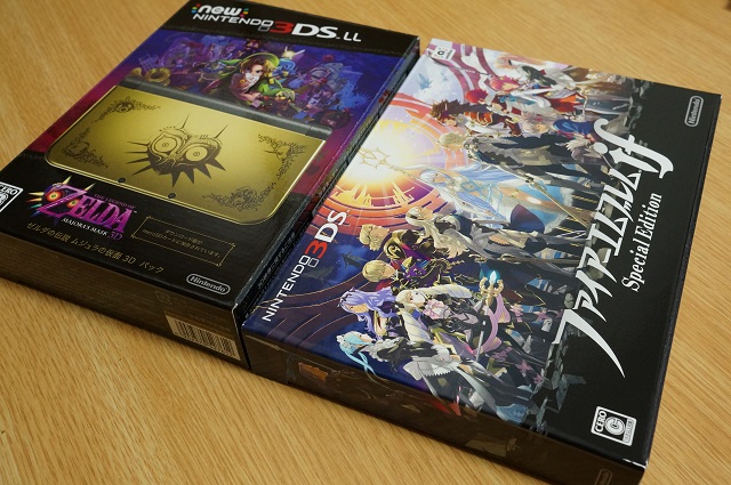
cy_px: 242
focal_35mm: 36
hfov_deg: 53.2
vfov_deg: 36.8
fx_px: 730
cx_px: 366
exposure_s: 1/15
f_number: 8
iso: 2000
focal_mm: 24
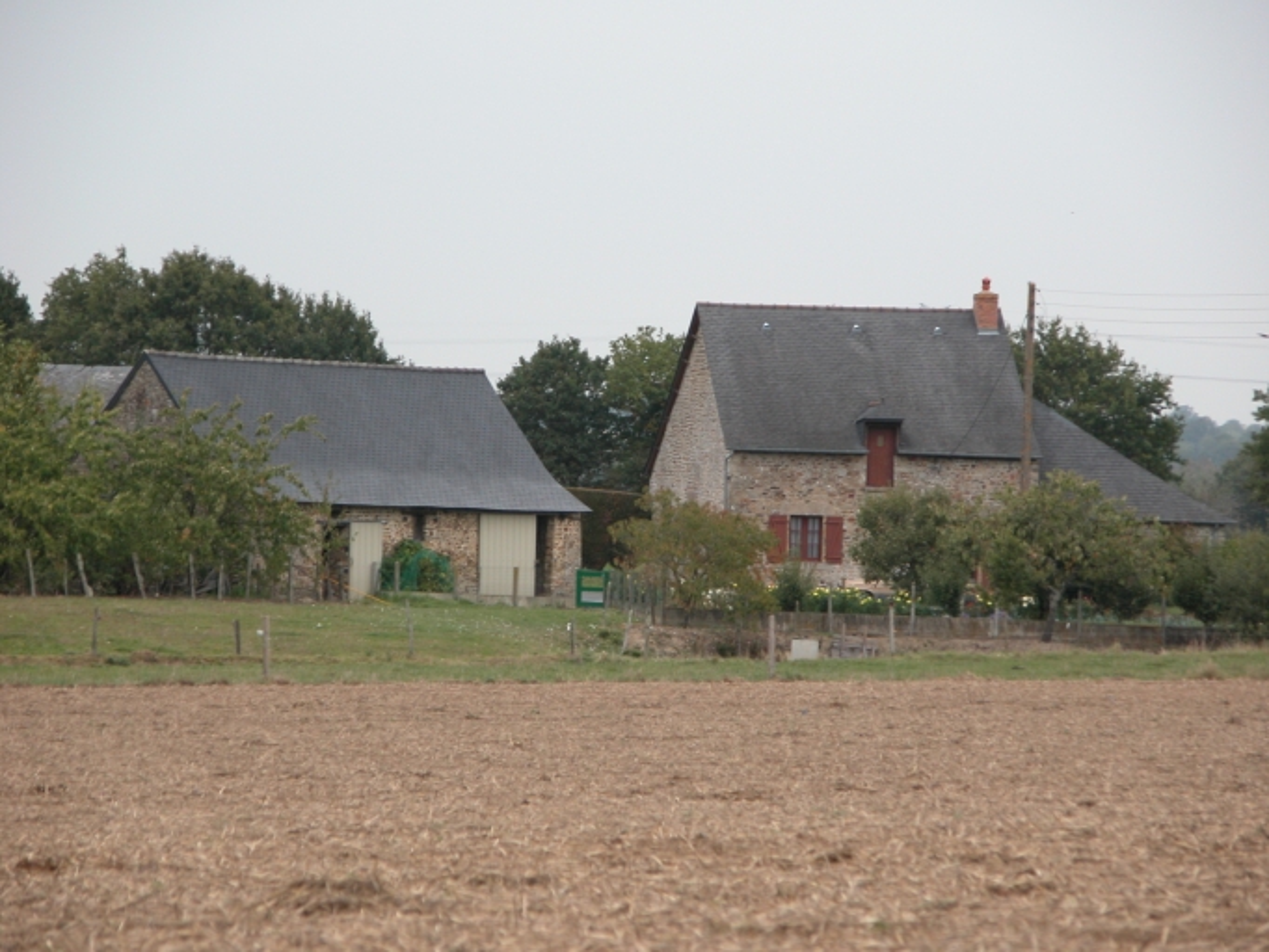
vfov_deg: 7.2
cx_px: 634
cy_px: 476
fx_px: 7554
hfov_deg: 9.6
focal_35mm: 206
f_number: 4.1
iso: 100
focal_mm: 52.4
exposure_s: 1/102
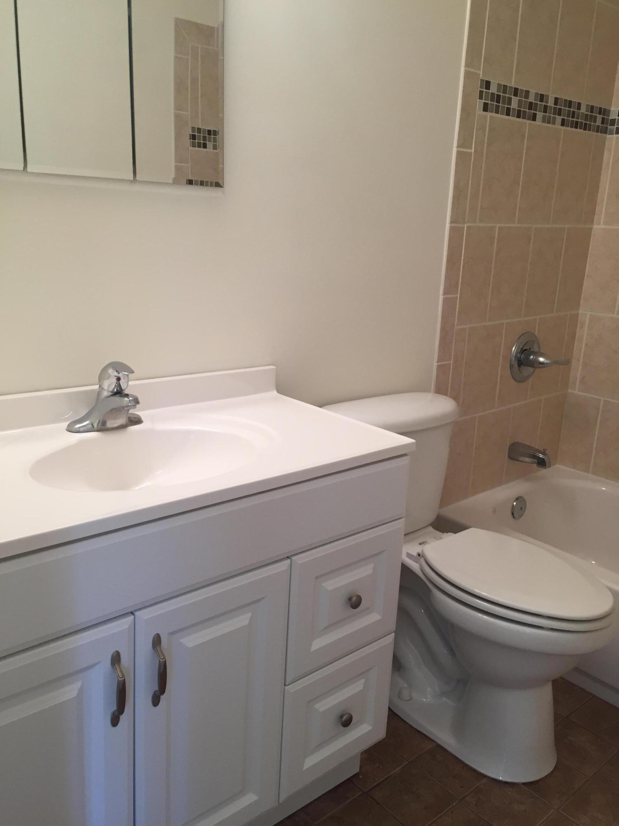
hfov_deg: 48.2
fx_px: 691
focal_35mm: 29
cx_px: 310
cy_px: 413
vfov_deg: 61.7
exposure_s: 1/40
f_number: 2.2
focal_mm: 4.15
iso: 32
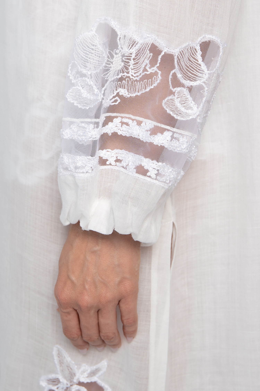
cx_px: 130
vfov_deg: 41.1
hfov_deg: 28.0
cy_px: 196
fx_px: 521
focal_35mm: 48
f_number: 5
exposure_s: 1/160
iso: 200
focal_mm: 48
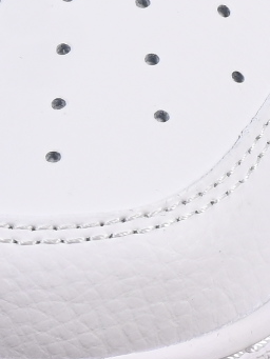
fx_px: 6122
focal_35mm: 589
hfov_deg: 2.5
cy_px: -117
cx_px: 388
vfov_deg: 3.4
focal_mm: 50
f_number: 8
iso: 160
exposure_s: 1/80
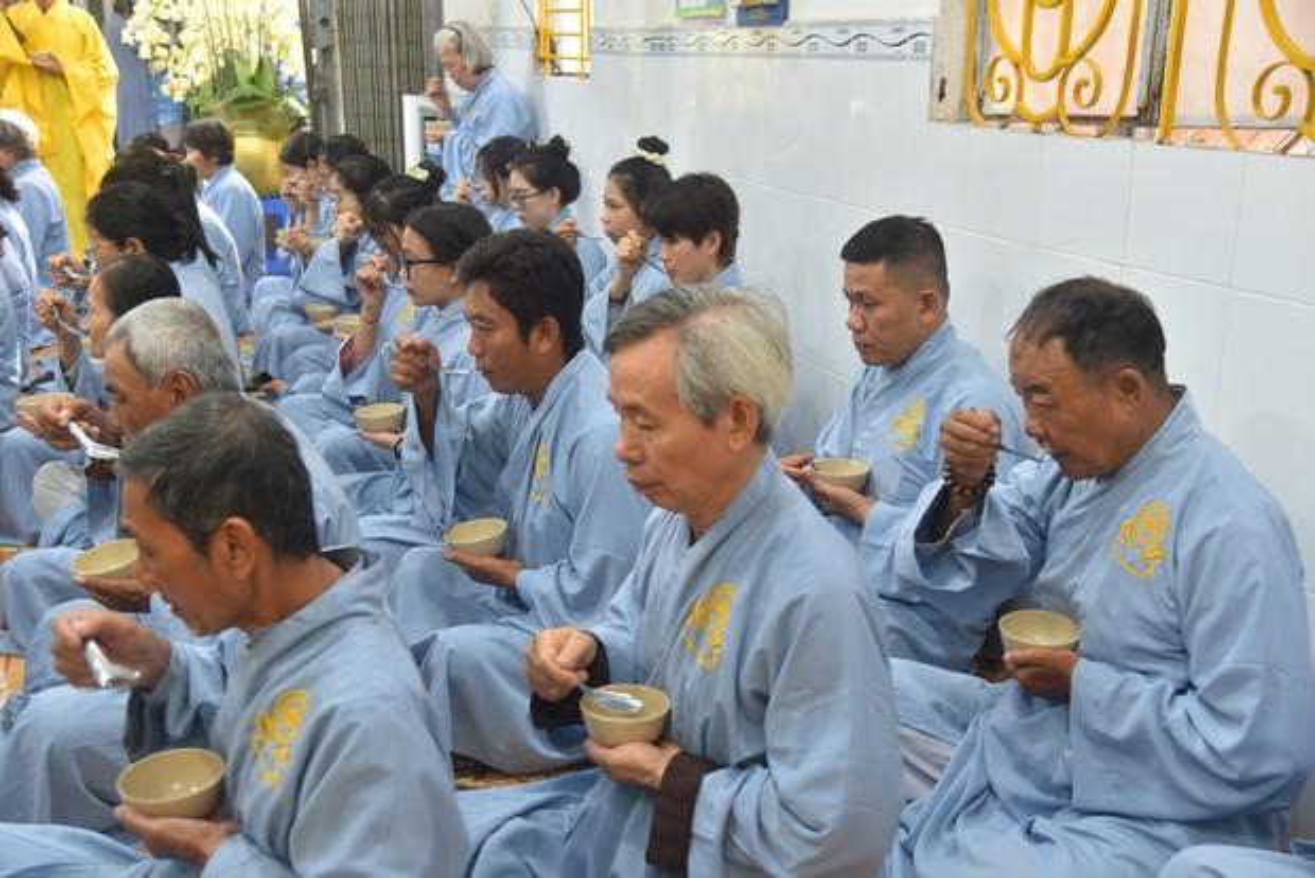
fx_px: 1462
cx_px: 658
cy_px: 439
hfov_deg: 48.4
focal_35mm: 40
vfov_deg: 33.4
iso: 720
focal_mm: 40
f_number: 4
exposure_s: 1/60
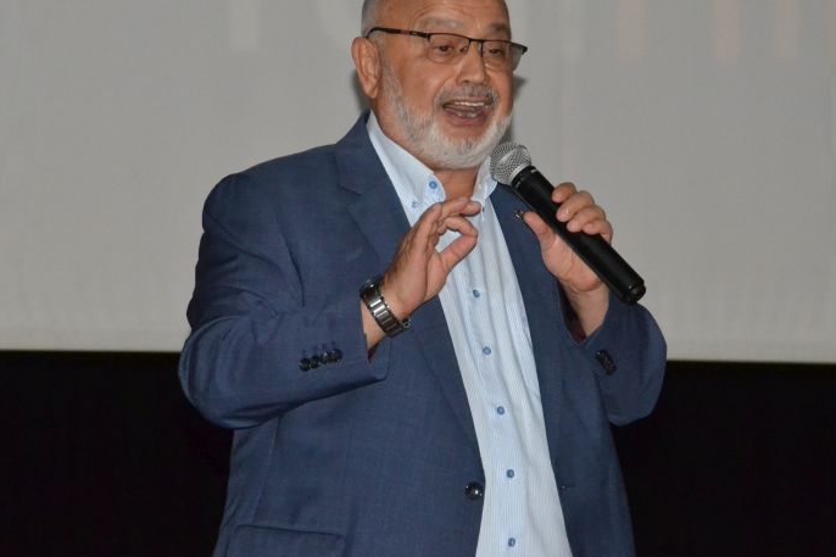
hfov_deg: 10.2
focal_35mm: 201
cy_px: 204
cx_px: 380
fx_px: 4661
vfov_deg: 6.8
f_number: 5.6
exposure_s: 1/60
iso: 3200
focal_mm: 85
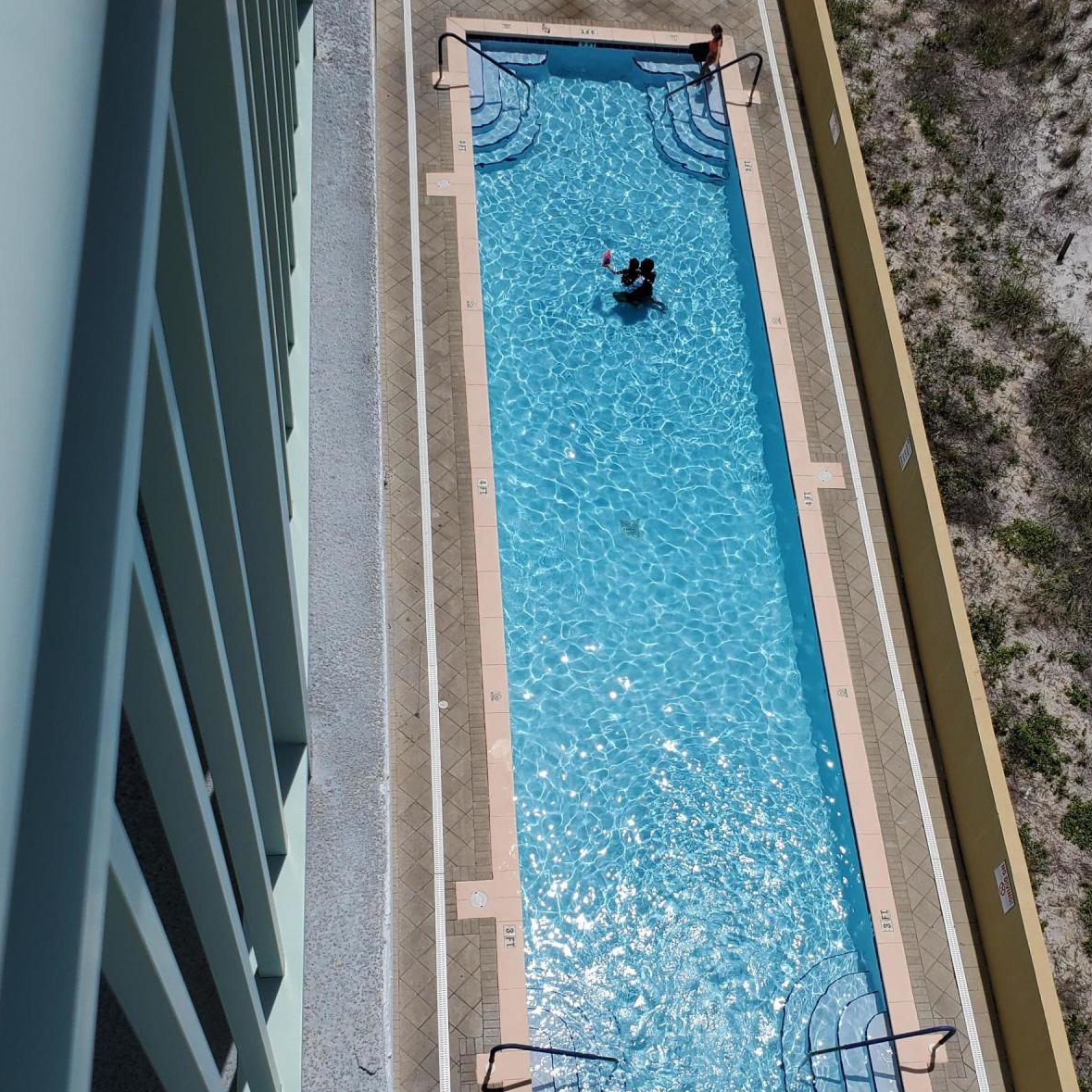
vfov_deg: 42.0
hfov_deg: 42.7
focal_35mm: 39
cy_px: 761
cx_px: 626
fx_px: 1392
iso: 50
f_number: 2.4
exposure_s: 1/4964
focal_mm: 4.3
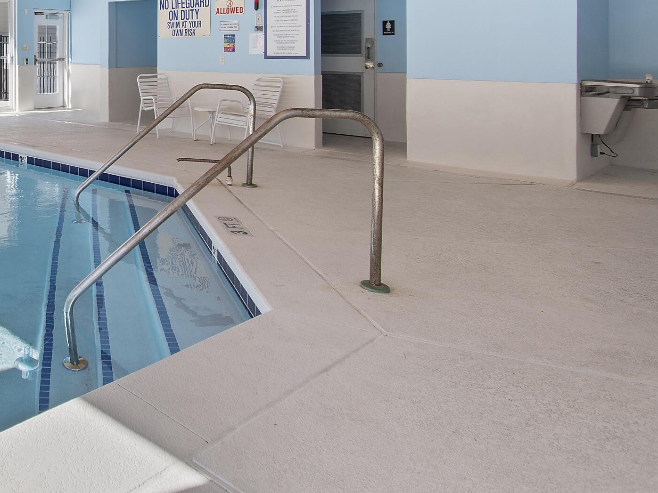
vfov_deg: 42.2
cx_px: 1
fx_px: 589
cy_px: 62
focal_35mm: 31
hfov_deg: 48.2
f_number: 5
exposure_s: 1/100
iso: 100
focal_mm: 10
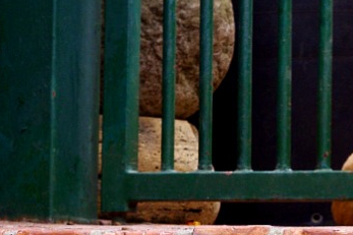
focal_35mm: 217
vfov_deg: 6.3
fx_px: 2127
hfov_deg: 9.5
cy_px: 169
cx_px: 108
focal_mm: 50
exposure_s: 1/80
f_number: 14
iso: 400
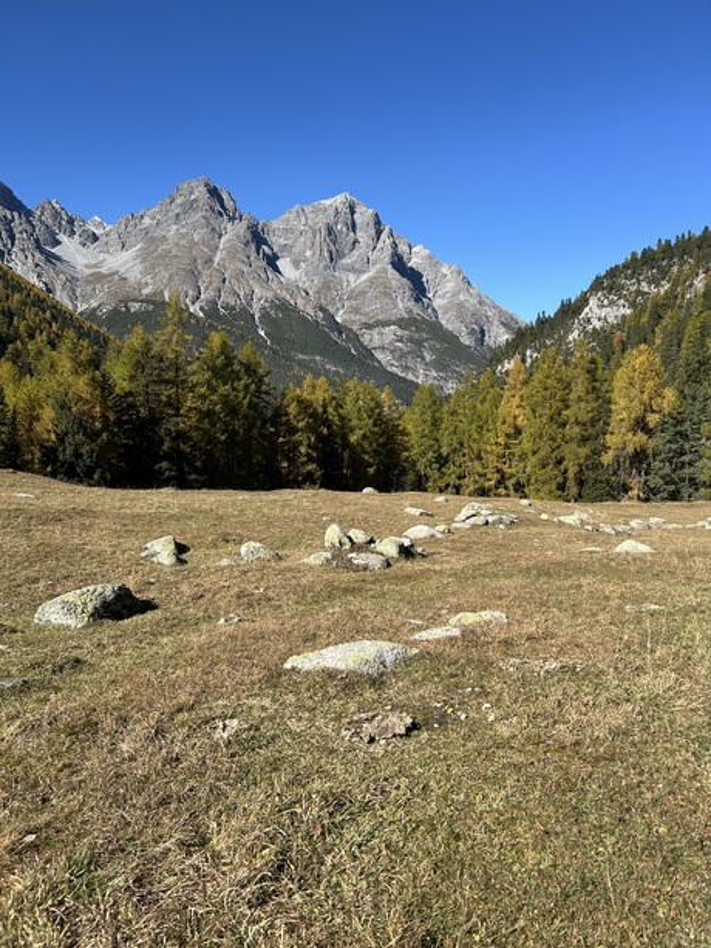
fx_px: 712
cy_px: 474
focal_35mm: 26
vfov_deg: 67.3
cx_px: 356
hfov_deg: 53.1
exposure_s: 1/2841
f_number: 1.5
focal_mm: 5.7
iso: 50
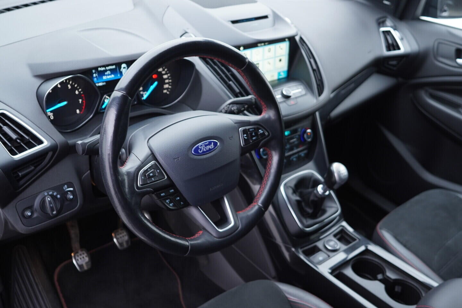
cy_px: 154
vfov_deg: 36.9
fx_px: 462
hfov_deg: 53.1
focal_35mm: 36
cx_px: 231
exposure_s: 1/40
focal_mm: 24
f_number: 2.8
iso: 320
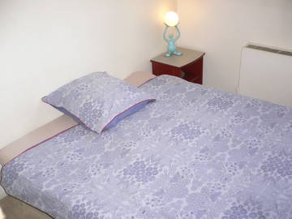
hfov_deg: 52.6
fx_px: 295
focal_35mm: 35
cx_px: 146
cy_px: 110
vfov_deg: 40.7
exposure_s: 1/60
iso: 200
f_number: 2.8
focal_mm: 5.8
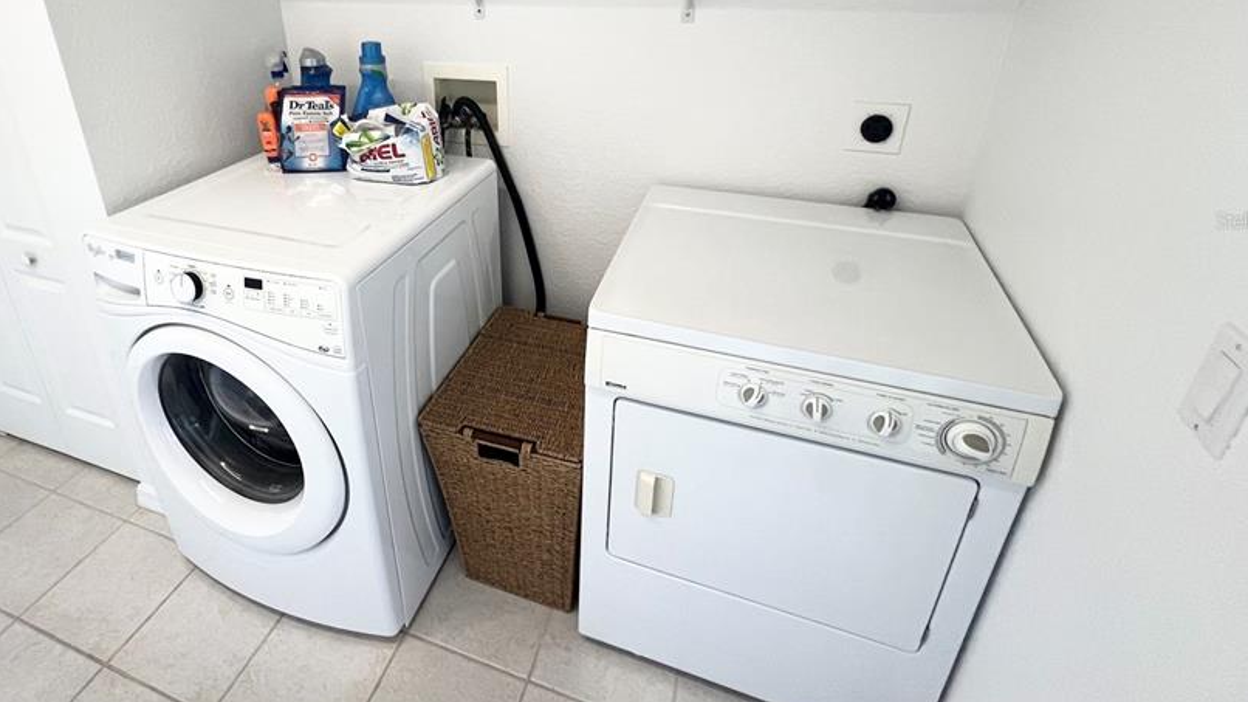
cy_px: 220
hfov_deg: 91.8
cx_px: 517
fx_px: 596
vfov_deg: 59.2
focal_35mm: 18
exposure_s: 1/60
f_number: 1.8
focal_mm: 1.57
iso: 160
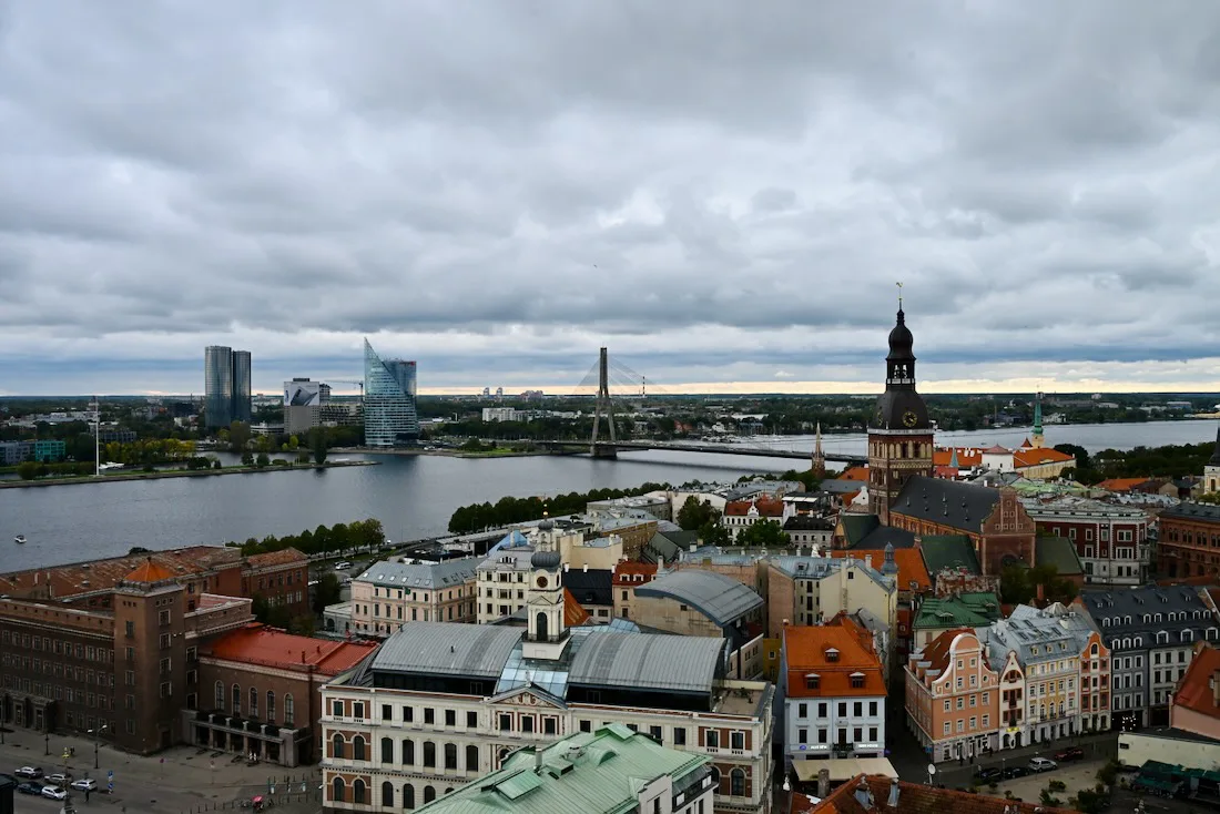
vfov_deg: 41.7
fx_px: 1068
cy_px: 407
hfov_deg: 59.5
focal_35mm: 32
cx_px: 610
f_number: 11
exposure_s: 1/60
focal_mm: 31.5
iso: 500
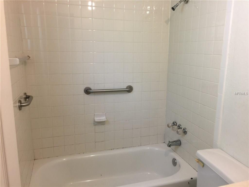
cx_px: 124
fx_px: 209
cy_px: 94
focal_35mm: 29
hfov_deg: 61.7
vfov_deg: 48.2
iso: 50
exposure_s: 1/15
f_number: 2.2
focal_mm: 4.15
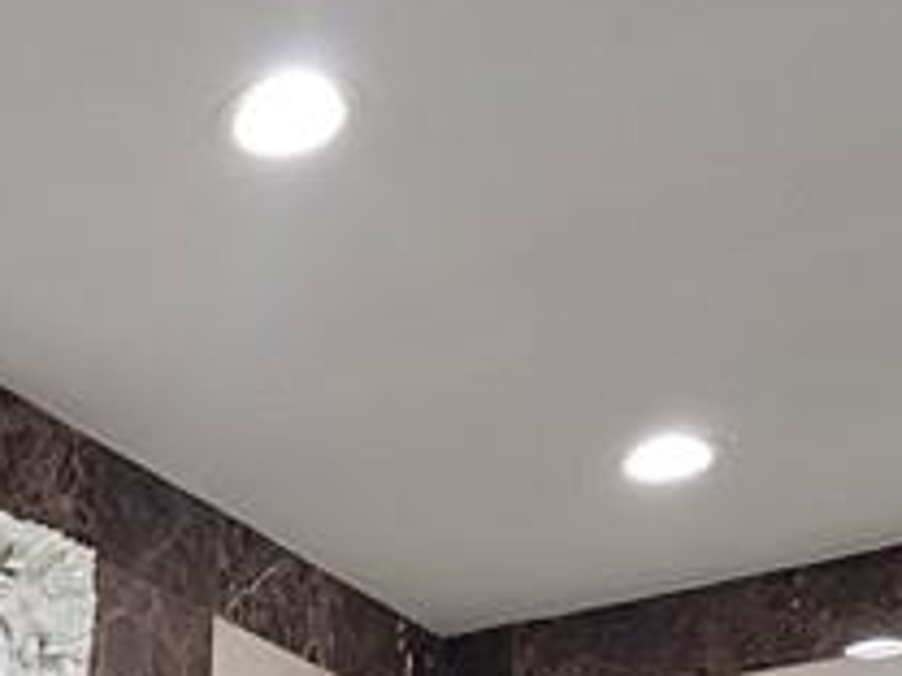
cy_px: 1187
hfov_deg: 25.6
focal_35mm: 64
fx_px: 1668
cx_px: -299
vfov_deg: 18.4
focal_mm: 2.2
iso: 125
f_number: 2.2
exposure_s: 1/60
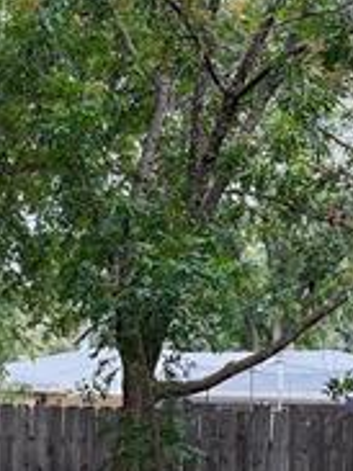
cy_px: 504
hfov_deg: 12.6
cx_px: -250
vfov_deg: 17.5
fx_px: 1484
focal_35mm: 109
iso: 50
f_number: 1.6
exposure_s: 1/256
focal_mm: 5.1
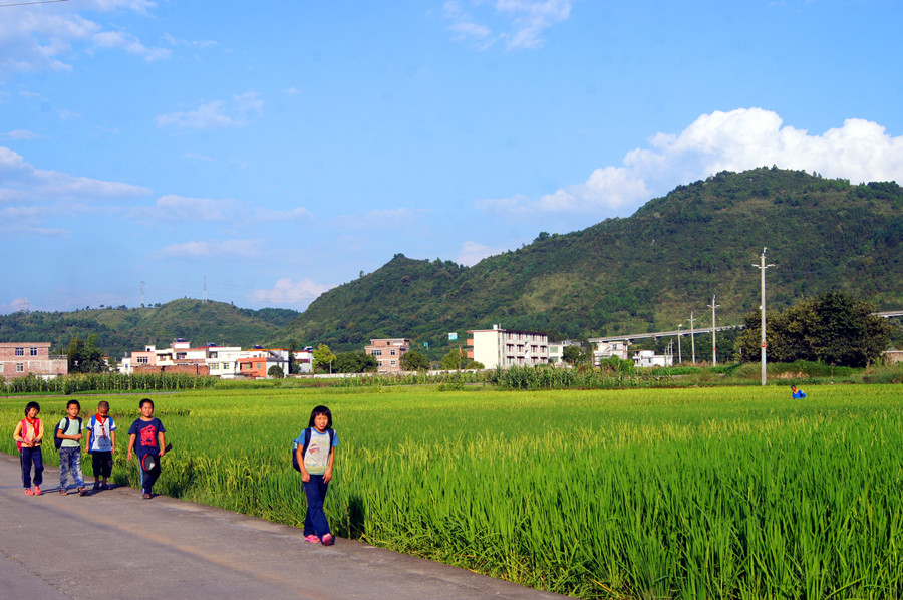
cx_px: 452
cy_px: 300
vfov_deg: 25.7
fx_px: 1315
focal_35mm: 52
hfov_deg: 37.9
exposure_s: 1/125
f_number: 13
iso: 100
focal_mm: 35
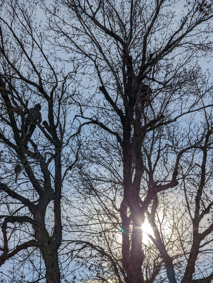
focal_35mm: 104
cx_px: 106
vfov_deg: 18.9
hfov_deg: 14.3
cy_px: 142
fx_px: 851
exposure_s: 1/5155
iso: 32
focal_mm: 19
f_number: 3.5
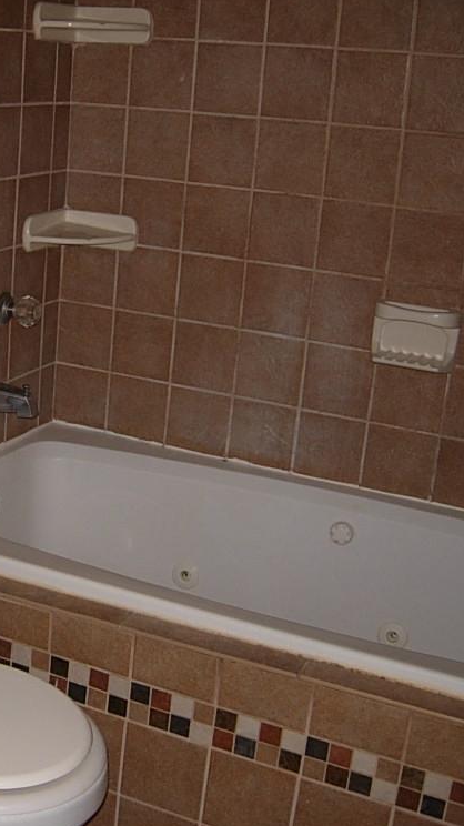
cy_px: 414
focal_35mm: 54
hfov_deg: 21.2
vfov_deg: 38.5
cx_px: -32
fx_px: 1182
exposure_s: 1/69.7
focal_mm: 7.5
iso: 77
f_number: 2.7
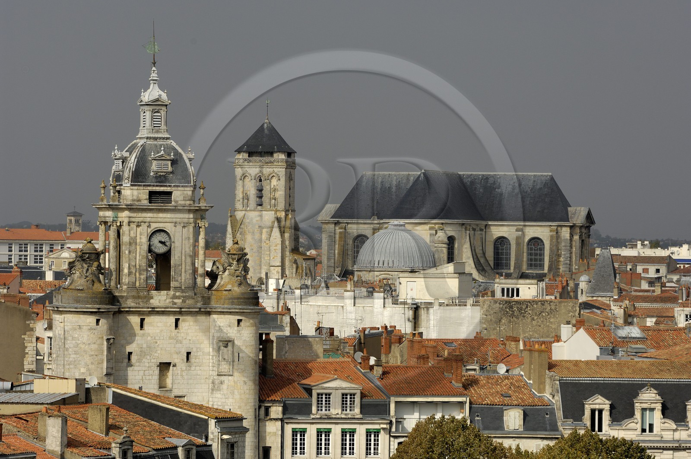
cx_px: 346
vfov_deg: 7.6
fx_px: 3450
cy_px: 230
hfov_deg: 11.4
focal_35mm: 180
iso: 100
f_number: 8
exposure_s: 1/320
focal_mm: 120
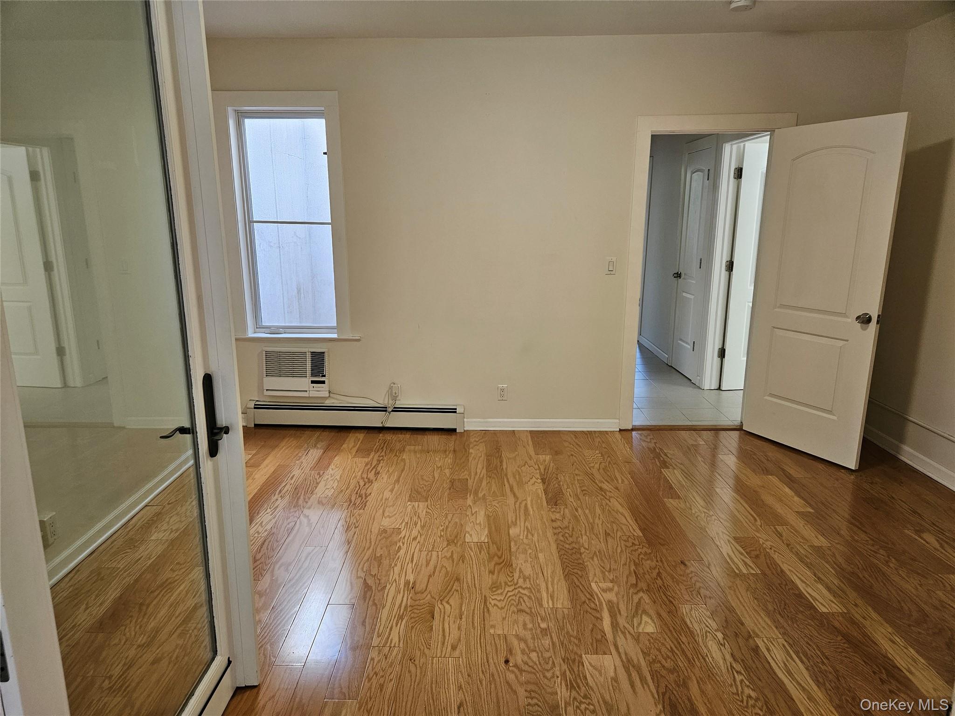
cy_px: 358
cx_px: 478
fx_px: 635
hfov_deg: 73.9
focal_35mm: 23
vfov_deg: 58.9
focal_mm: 5.4
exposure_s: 1/120
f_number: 1.8
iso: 200
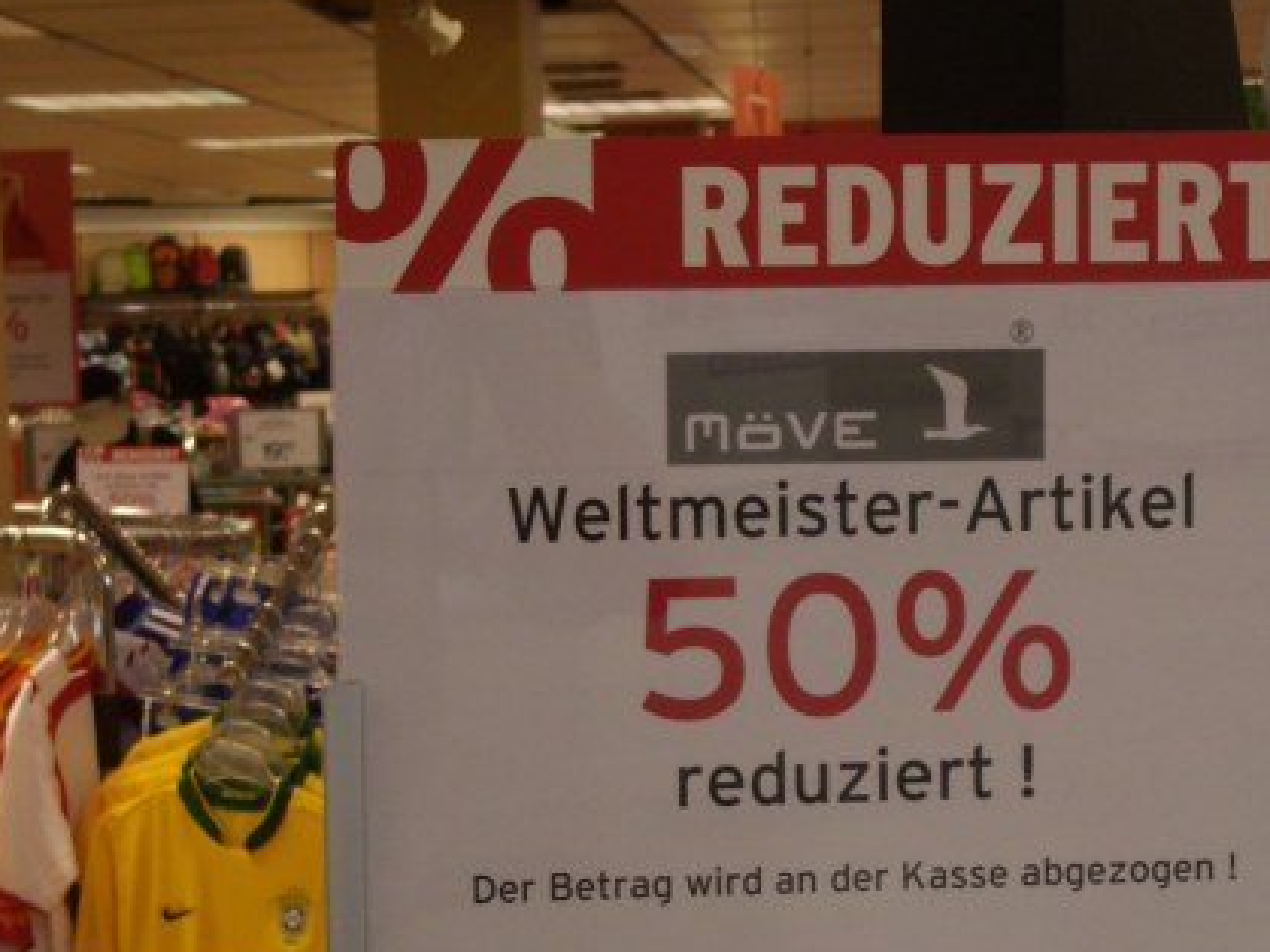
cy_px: 594
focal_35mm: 113
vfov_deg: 13.1
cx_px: 694
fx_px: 4145
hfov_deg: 17.4
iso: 200
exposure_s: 1/20
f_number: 3.9
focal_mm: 12.2
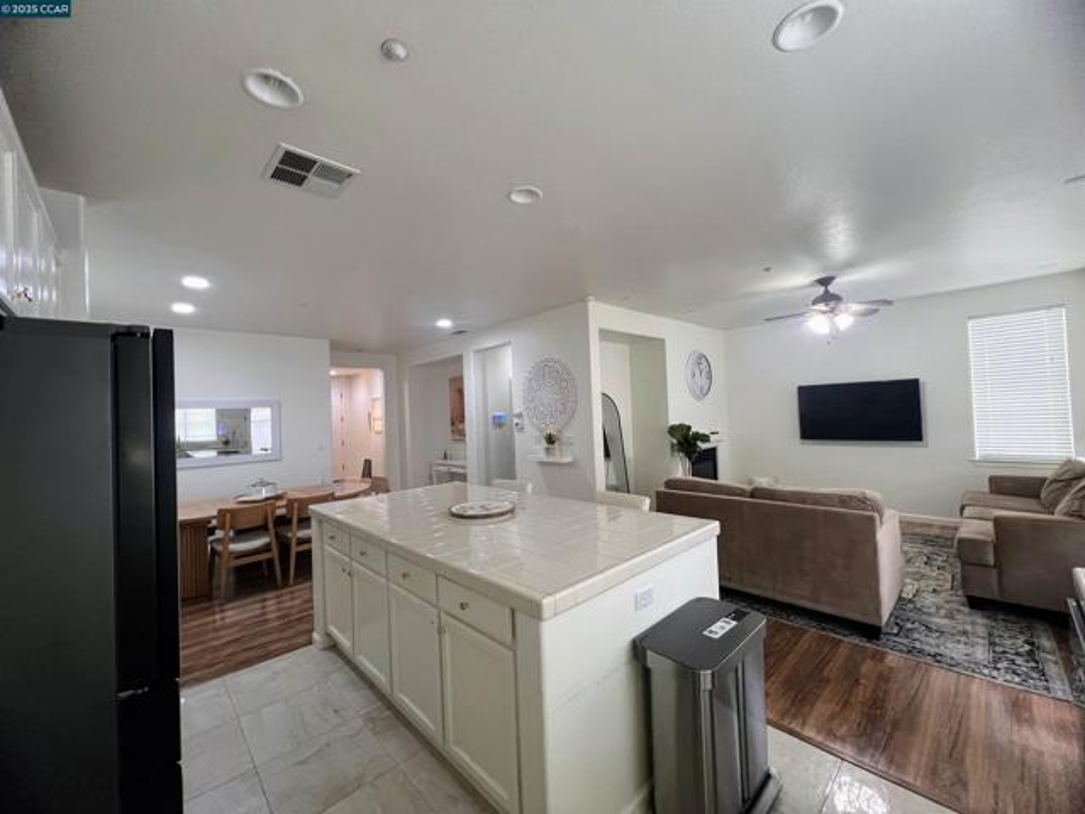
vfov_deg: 89.9
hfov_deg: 106.2
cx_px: 542
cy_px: 407
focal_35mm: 13
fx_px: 407
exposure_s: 1/60
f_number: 1.8
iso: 200
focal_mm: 1.57
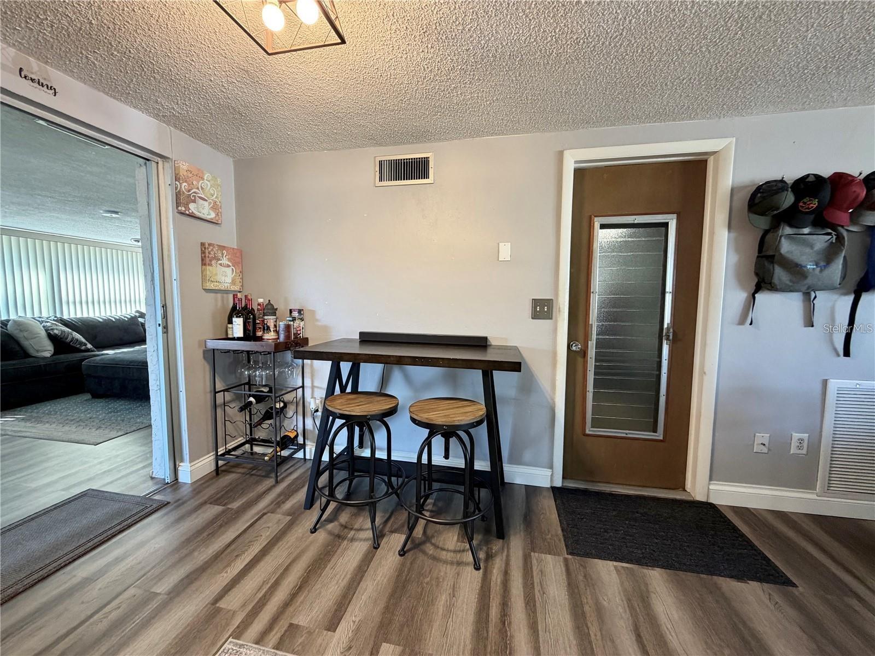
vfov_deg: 85.7
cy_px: 328
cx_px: 438
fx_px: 354
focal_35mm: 14
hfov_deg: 102.1
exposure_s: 1/60
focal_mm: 2.22
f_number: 2.2
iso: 250
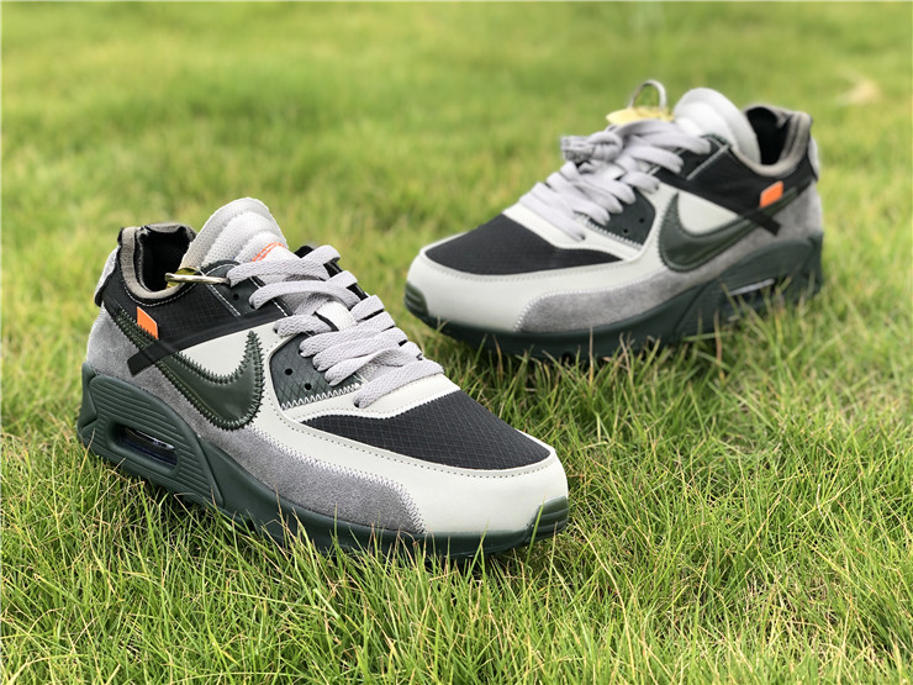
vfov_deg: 28.0
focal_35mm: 52
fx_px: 1372
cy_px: 342
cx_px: 456
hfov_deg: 36.8
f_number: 2.4
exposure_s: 1/180
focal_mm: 6
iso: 16
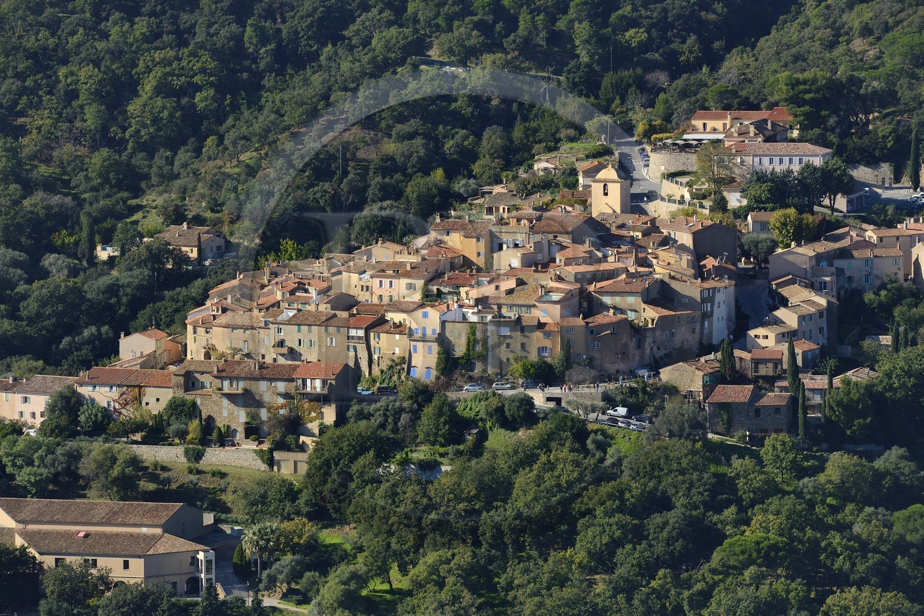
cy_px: 308
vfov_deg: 7.0
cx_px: 462
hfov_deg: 10.6
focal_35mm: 195
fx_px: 5004
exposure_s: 1/1250
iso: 800
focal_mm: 195
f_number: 10
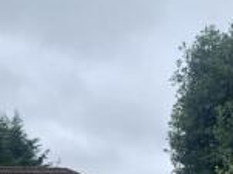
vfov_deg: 19.0
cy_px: 212
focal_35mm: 73
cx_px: 55
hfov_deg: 26.3
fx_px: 491
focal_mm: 4.25
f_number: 1.8
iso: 25
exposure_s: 1/1845
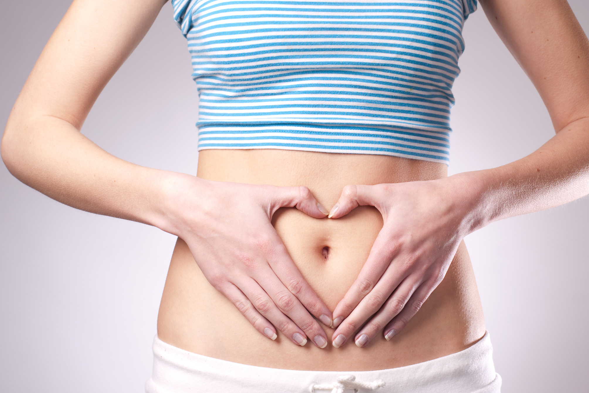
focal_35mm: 88
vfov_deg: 15.5
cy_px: 214
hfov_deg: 23.1
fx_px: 1440
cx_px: 326
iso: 100
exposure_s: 1/125
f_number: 8
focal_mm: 50
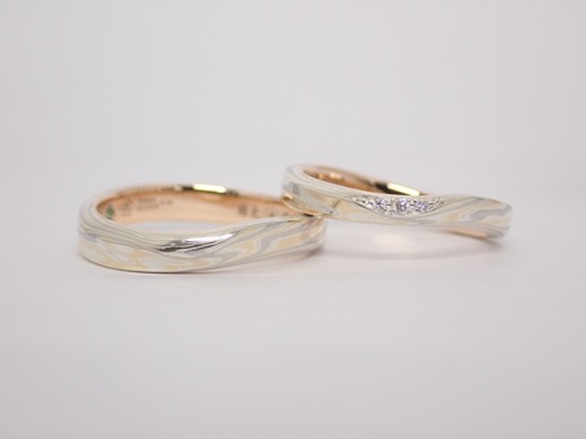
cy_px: 220
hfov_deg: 25.3
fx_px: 1303
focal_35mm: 77
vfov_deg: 19.1
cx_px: 293
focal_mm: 13.65
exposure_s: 1/125
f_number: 4.1
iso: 200
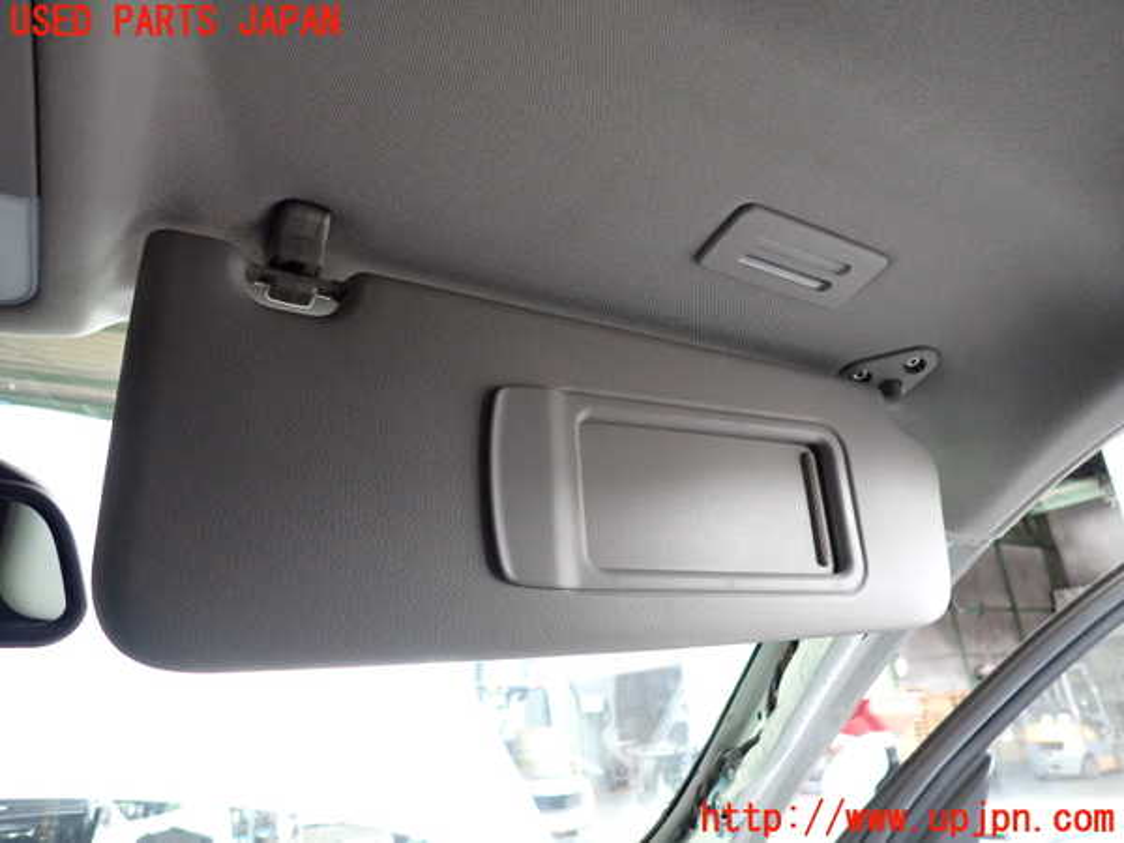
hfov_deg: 69.4
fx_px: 812
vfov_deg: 54.9
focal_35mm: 25
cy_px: 422
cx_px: 562
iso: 640
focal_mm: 4.5
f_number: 2
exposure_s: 1/60
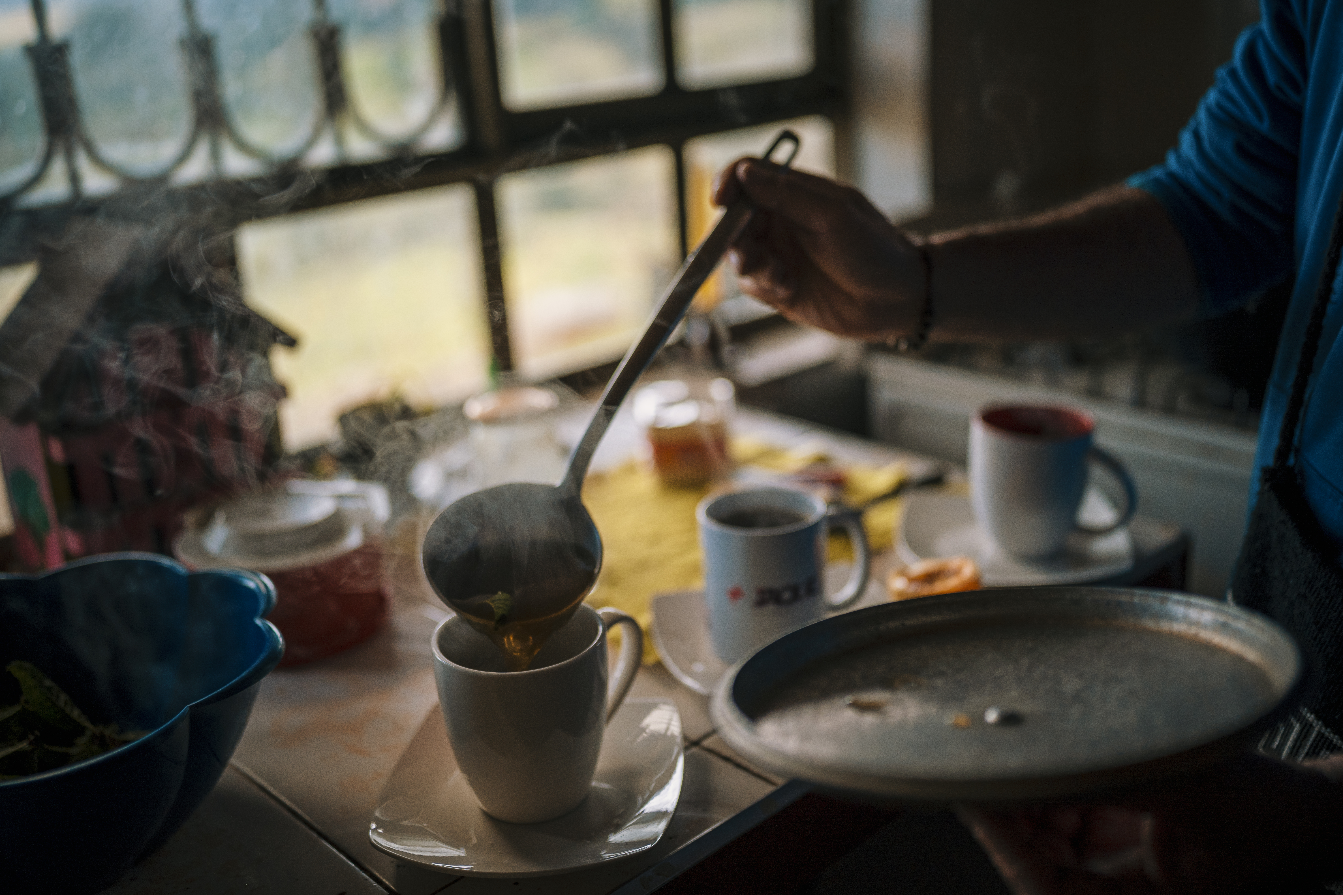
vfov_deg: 37.9
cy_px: 448
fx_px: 1306
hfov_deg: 54.4
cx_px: 672
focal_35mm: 35
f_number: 1.4
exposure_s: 1/1250
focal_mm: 35
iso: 250
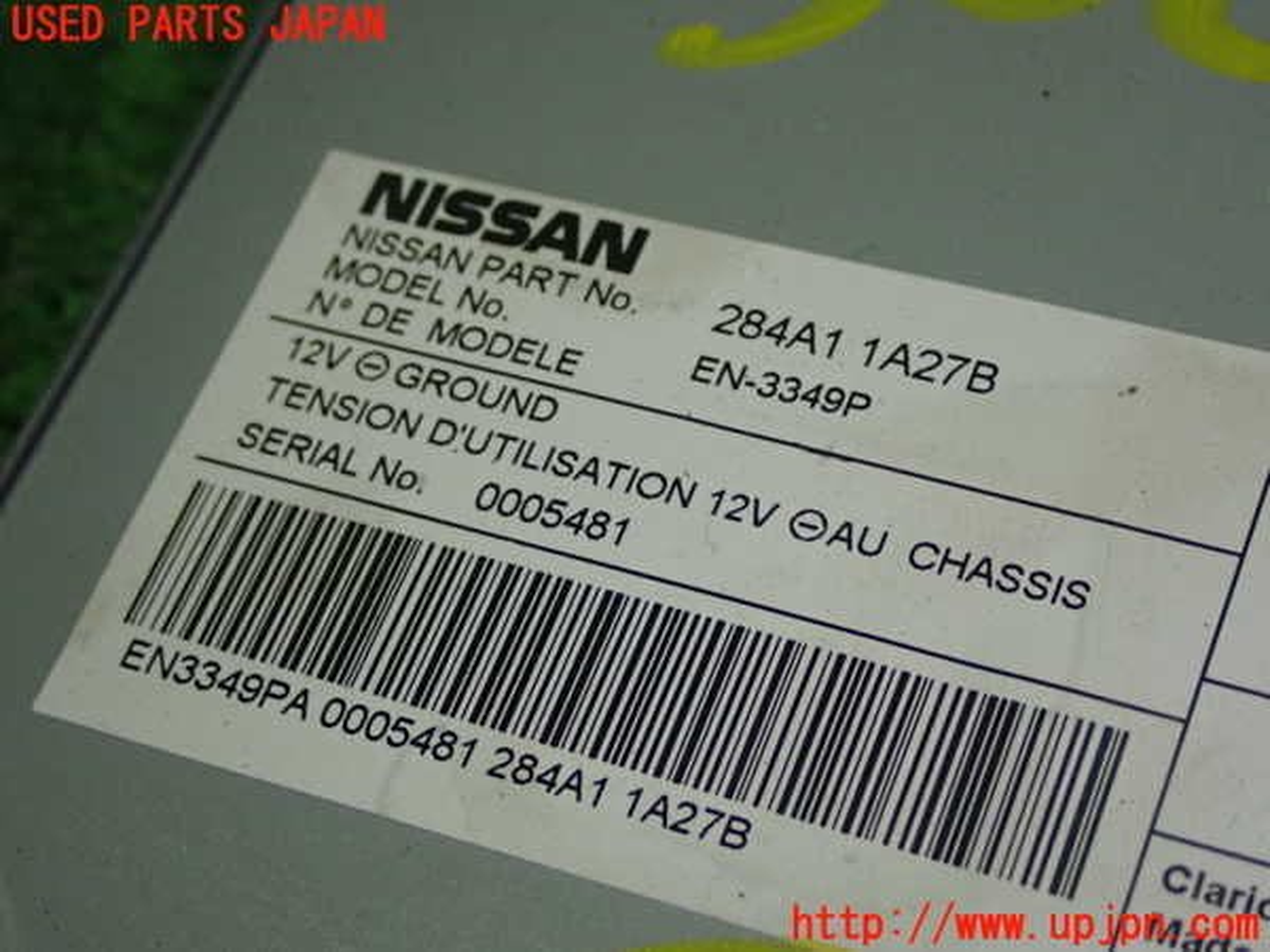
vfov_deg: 19.1
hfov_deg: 25.3
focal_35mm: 77
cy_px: 476
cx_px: 635
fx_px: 2825
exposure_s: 1/60
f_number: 4.1
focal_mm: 13.65
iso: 800
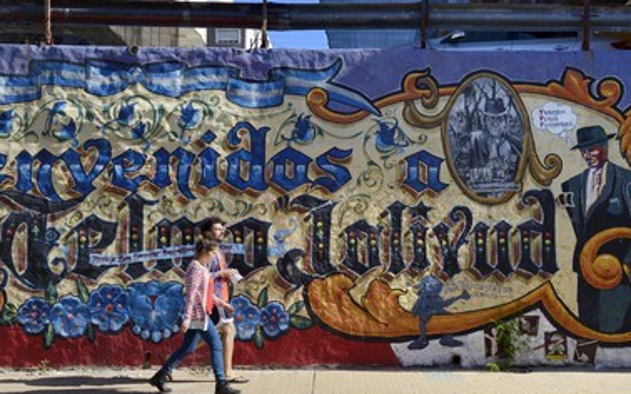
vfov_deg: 29.8
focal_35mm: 43
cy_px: 199
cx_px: 336
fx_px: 739
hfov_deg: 46.2
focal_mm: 38
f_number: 6.3
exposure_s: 1/320
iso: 200
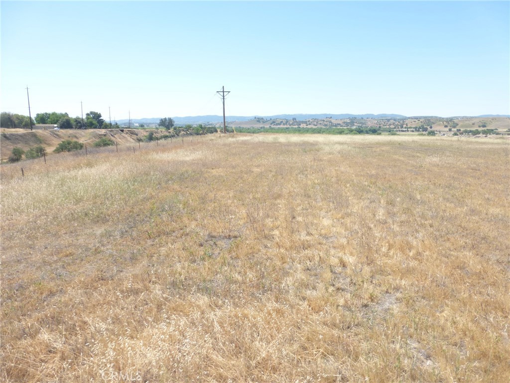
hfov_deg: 71.6
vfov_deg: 56.8
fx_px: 354
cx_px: 255
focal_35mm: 24
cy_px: 192
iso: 100
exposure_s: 1/500
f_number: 4
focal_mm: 4.3
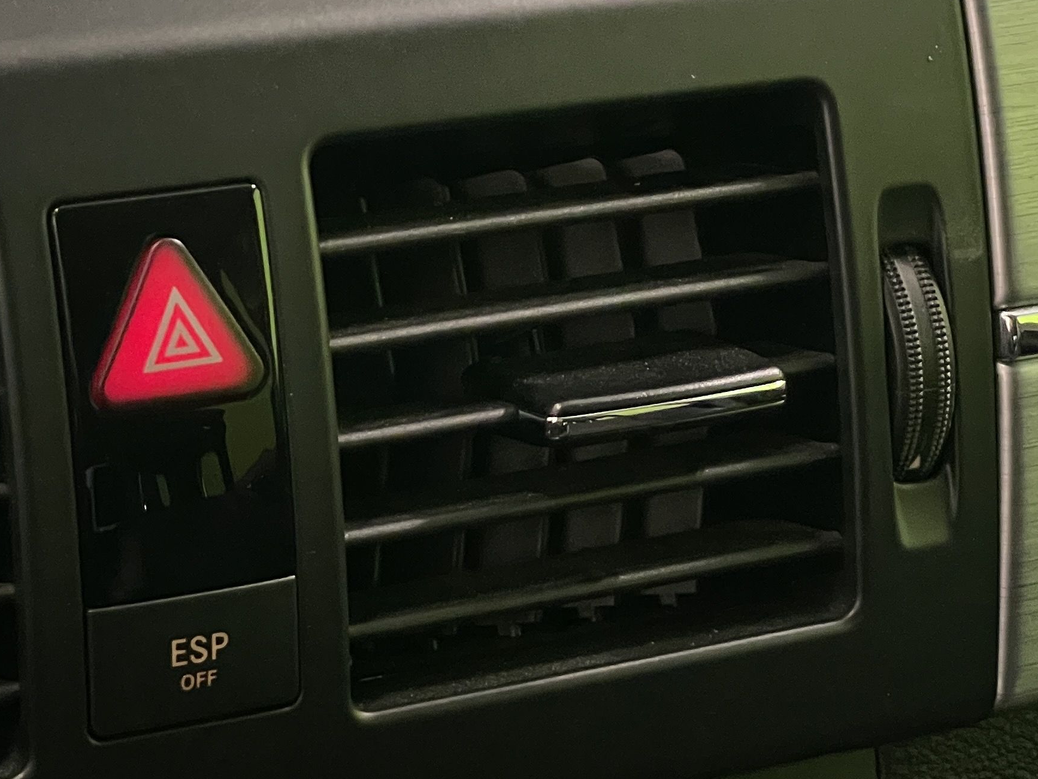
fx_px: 3629
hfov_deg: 16.1
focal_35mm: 121
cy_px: 102
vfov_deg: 12.2
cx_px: 126
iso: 500
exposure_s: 1/50
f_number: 2
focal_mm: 6
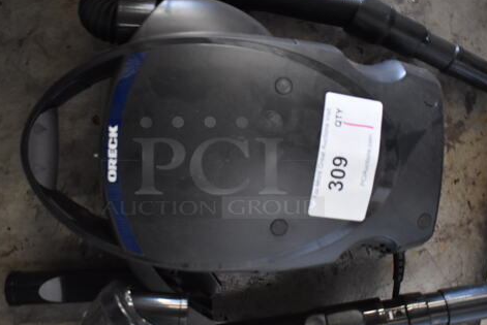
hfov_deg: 54.2
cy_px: 164
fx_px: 474
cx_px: 210
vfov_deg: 37.9
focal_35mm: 35
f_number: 3.5
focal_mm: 18
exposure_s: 1/30
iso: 2200
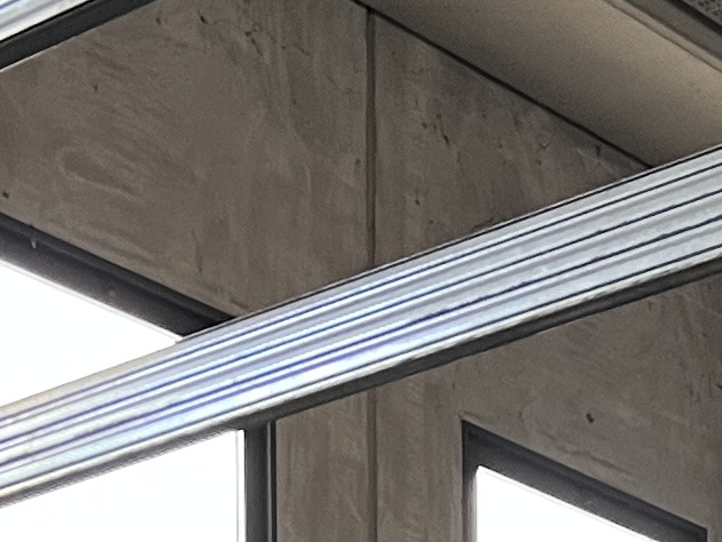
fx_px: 3462
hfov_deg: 11.9
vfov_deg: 7.6
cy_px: 1708
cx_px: 504
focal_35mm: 166
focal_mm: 5.7
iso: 125
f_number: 1.5
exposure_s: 1/94
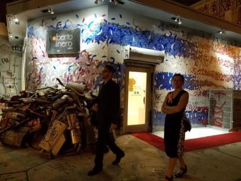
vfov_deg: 53.1
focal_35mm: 26
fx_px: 181
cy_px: 90
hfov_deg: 67.3
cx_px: 120
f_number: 1.7
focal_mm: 4.2
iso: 400
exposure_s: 1/60
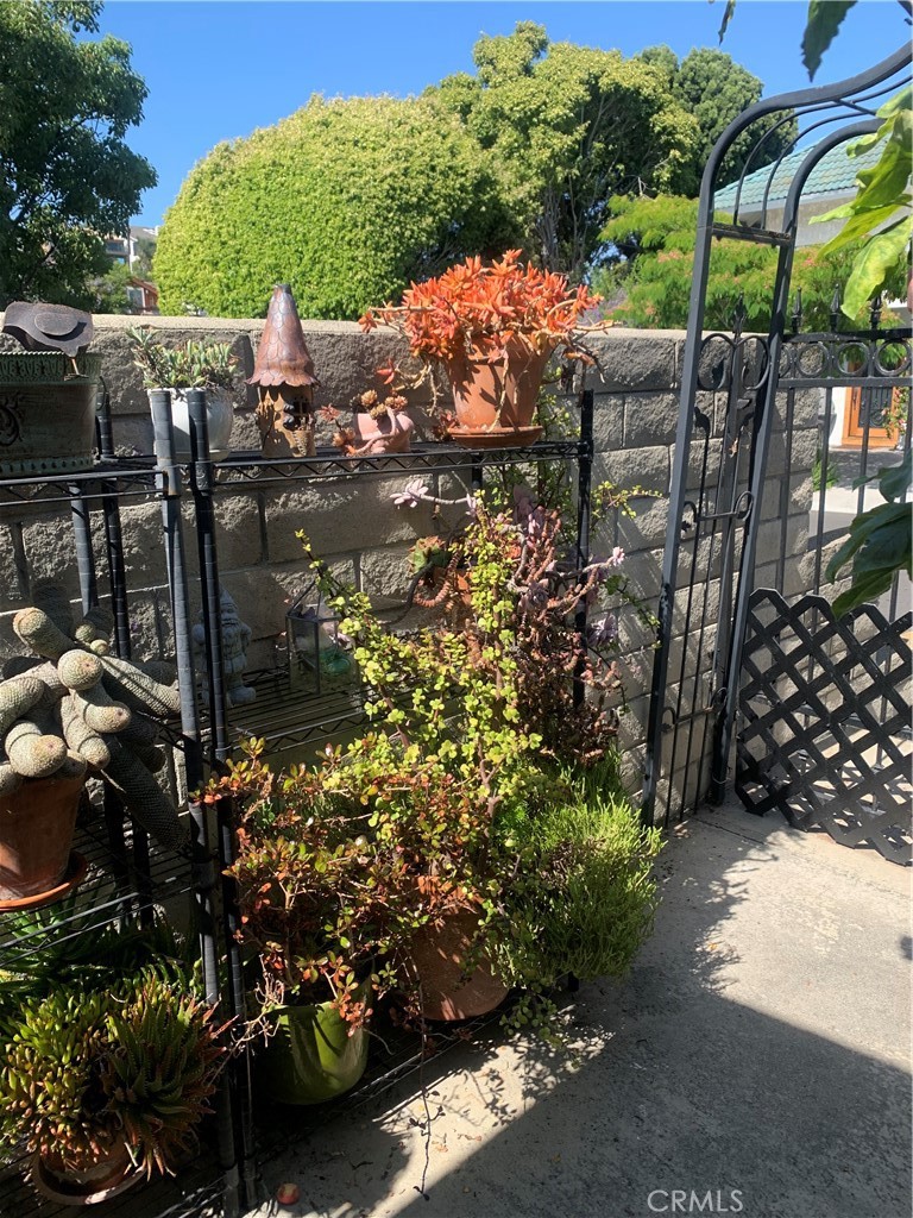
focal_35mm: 26
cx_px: 456
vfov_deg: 67.3
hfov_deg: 53.1
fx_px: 914
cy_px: 609
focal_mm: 4.25
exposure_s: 1/894
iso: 25
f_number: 1.8
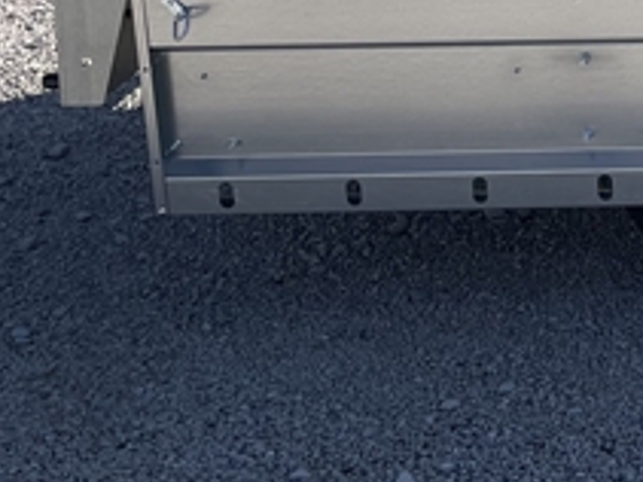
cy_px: -285
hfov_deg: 15.5
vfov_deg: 12.5
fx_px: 2061
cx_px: 1109
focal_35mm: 111
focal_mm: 4.2
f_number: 1.6
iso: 32
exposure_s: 1/2959
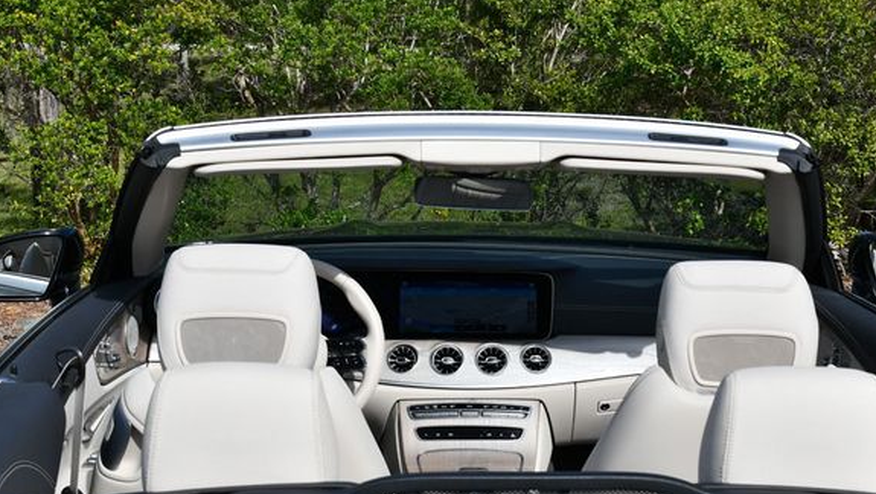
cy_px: 244
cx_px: 454
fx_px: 1627
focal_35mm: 70
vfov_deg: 17.3
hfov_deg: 30.1
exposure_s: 1/320
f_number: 9
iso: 100
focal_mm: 30
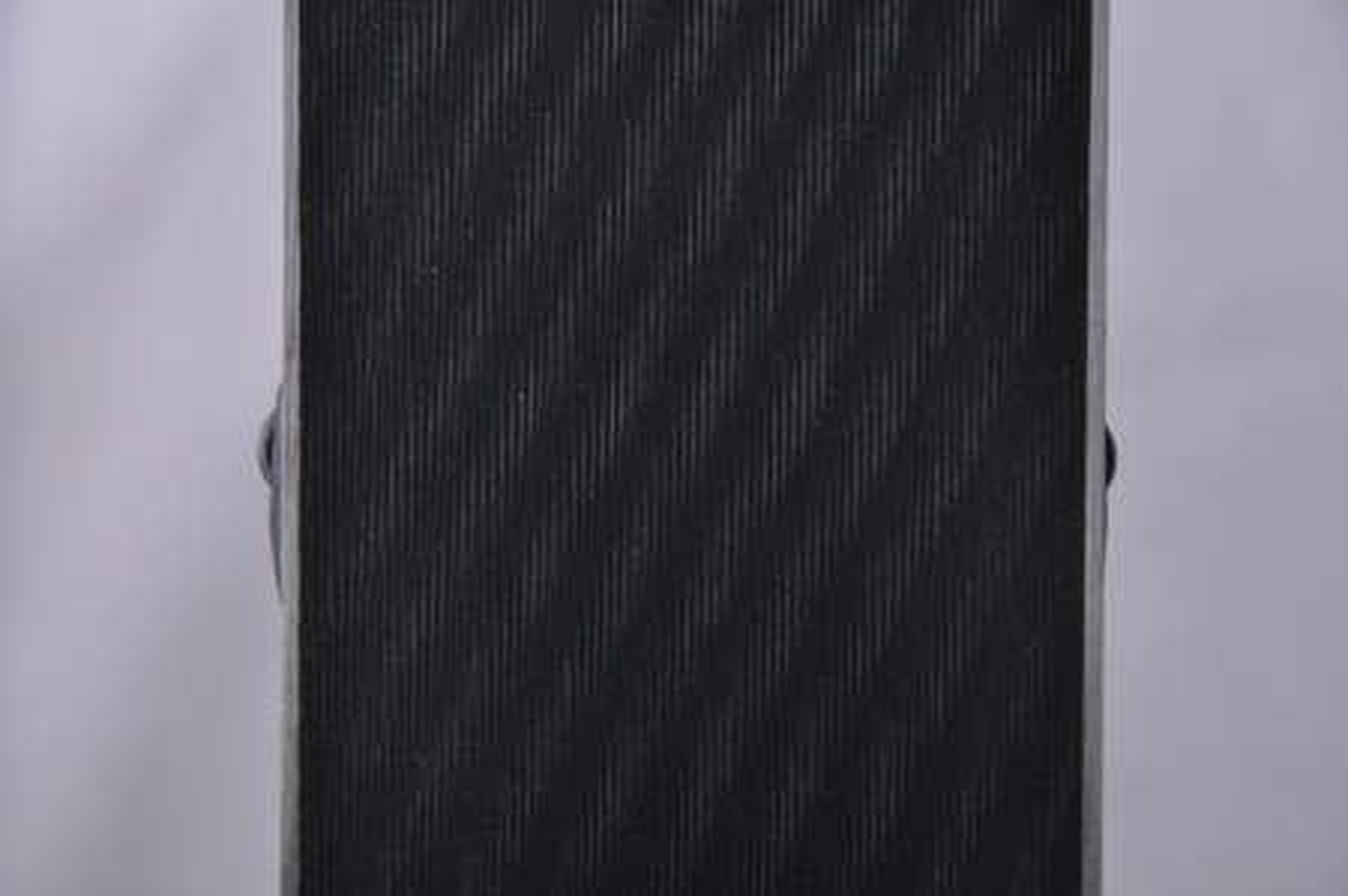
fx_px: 5891
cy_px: 448
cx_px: 674
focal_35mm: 158
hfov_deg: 13.1
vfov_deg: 8.7
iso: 3200
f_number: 9.5
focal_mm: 105
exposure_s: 1/125
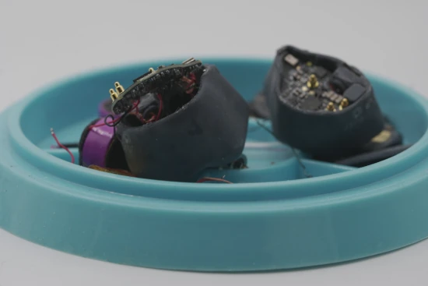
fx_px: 1605
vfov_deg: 10.2
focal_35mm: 135
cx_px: 214
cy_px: 143
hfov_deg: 15.2
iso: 125
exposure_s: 1/25
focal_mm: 90
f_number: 8
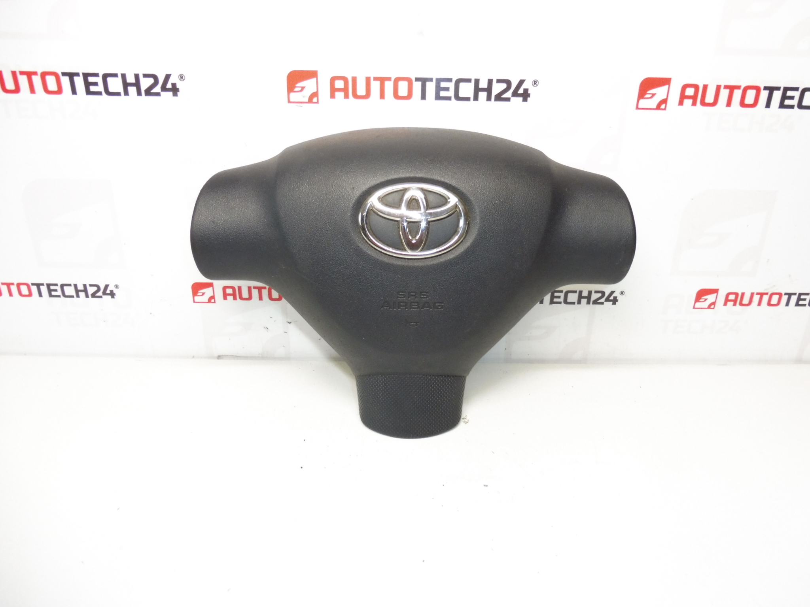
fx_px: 562
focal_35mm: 24
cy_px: 304
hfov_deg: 71.6
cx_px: 405
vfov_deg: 56.8
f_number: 3.5
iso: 200
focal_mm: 4.3
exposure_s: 1/60
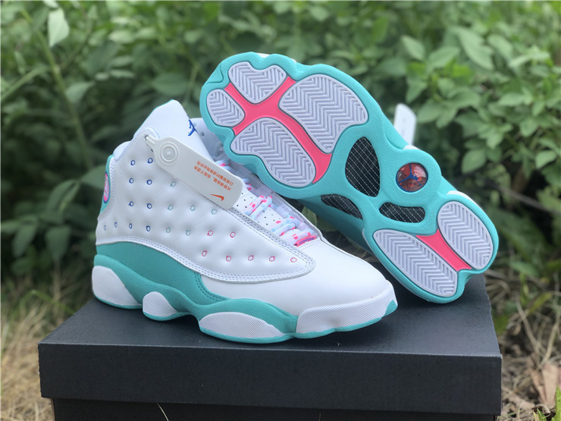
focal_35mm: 52
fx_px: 843
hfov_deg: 36.8
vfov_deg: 28.0
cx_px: 280
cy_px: 210
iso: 16
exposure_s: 1/436
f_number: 2.4
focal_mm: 6
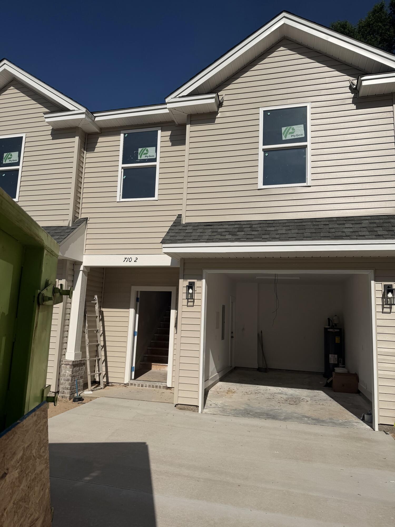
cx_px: 198
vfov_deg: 71.6
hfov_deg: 56.8
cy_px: 264
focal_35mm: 24
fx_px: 365
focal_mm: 6.76
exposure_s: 1/17544
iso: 100
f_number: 1.78
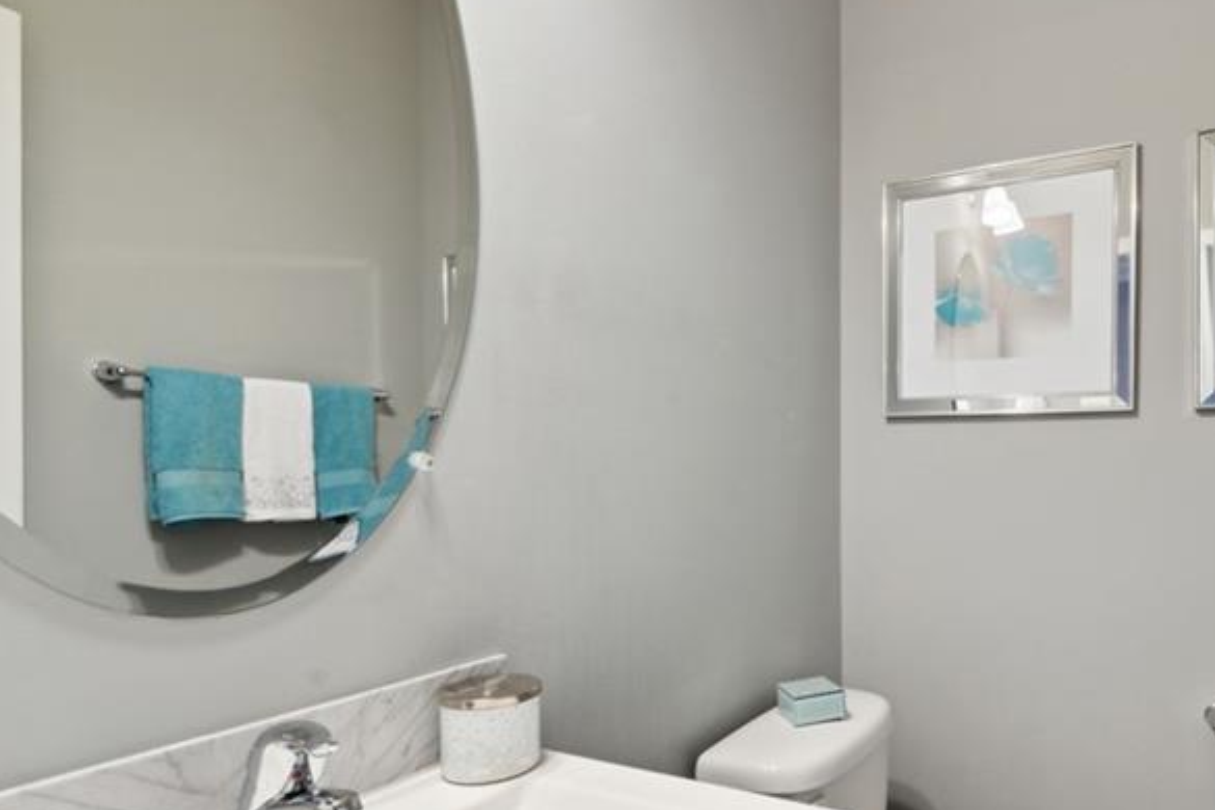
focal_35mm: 21
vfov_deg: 58.6
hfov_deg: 78.5
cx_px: 814
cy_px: 517
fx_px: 709
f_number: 8
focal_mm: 12
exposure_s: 1/40
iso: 400
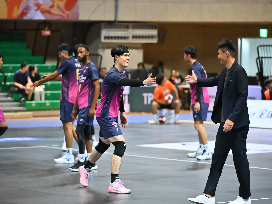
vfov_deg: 9.5
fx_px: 1234
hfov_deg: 12.6
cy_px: 102
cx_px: 128
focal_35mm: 157
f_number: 2.8
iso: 6400
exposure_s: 1/2436
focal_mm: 145
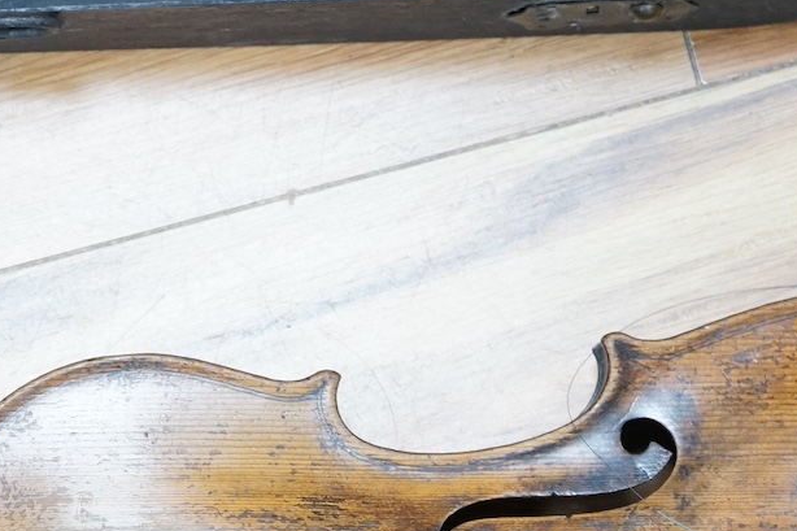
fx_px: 3652
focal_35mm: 165
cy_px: 667
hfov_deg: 12.4
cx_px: 207
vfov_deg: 8.2
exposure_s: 1/80
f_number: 5
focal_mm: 59
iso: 2500
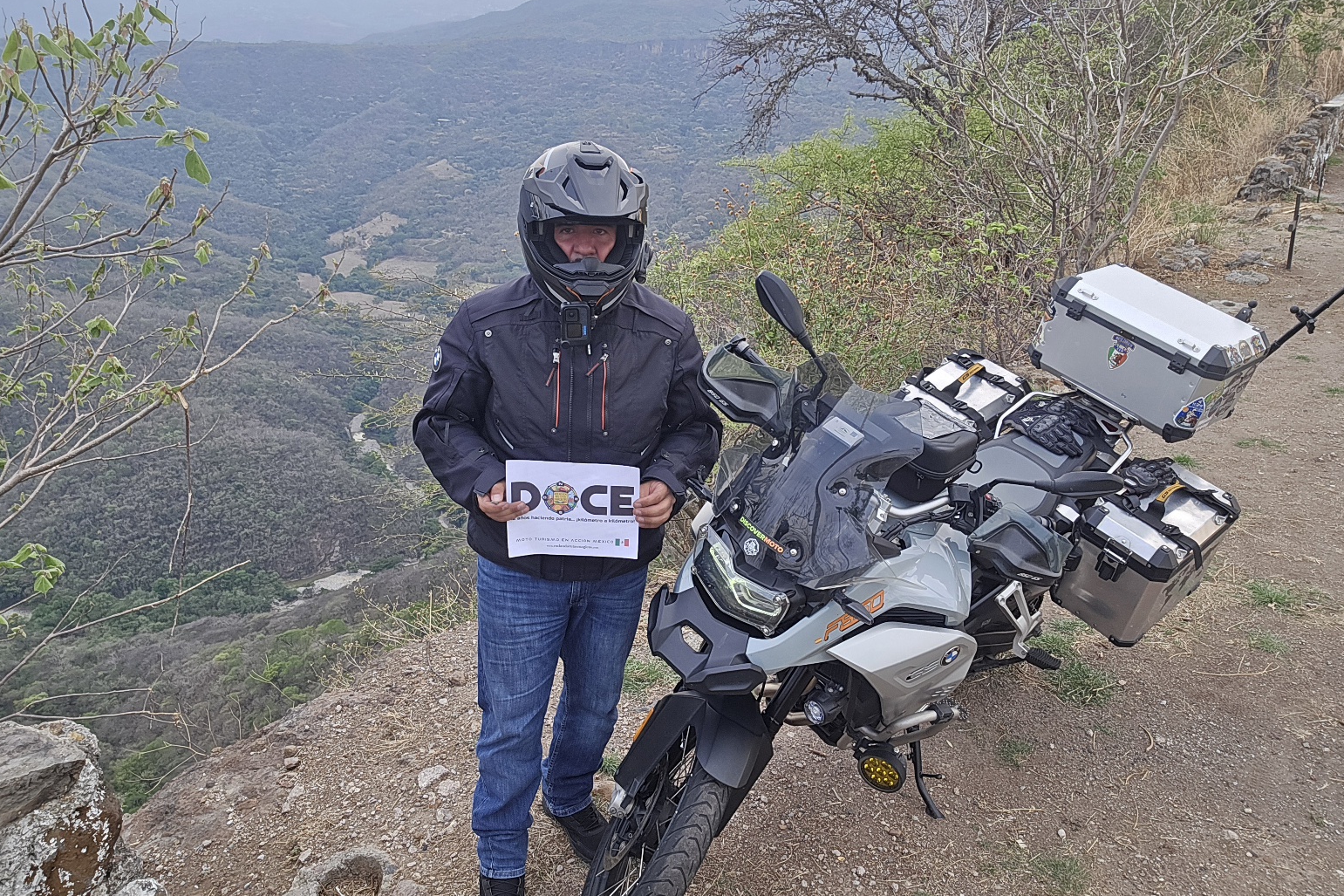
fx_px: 1008
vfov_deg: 47.9
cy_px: 458
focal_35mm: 27
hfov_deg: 67.4
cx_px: 666
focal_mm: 3.3
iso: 40
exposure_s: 1/120
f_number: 2.2
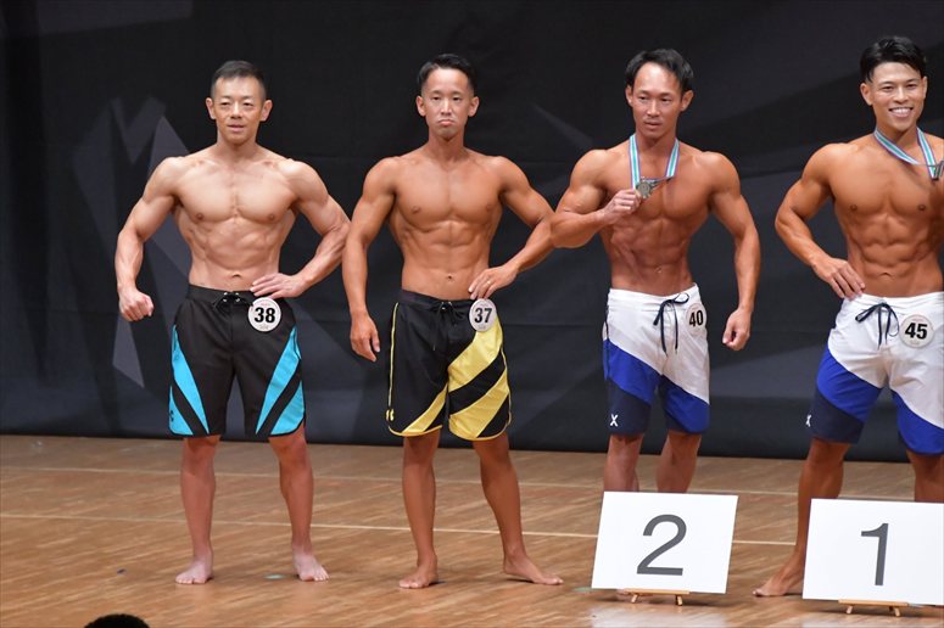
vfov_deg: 4.6
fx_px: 7863
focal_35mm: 300
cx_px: 472
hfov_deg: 6.9
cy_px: 314
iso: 6400
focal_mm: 200
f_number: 5.6
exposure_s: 1/400
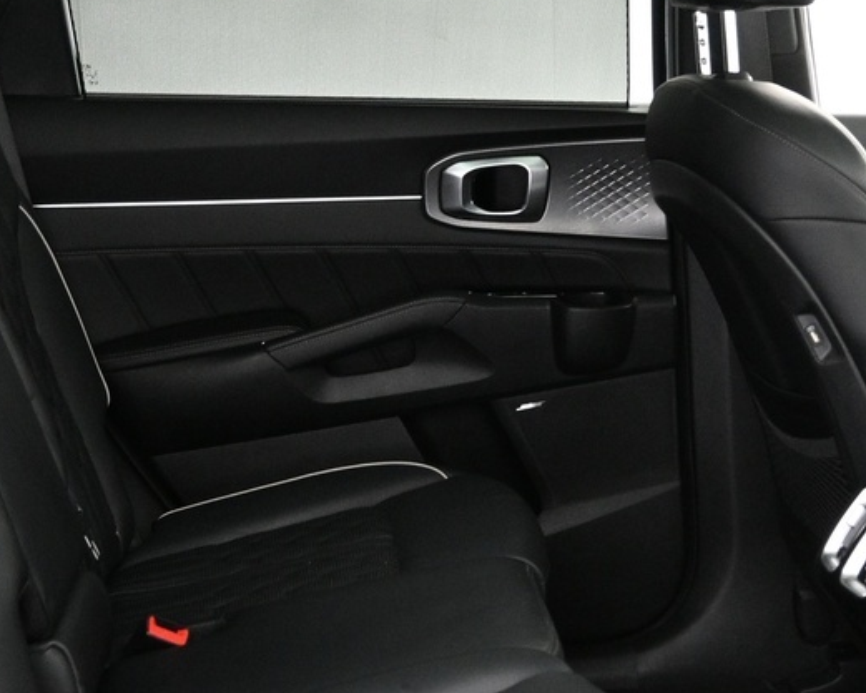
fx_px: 1794
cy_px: 394
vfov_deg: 21.8
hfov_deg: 27.1
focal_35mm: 70
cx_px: 472
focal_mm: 16
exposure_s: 1/13
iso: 1600
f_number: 3.5
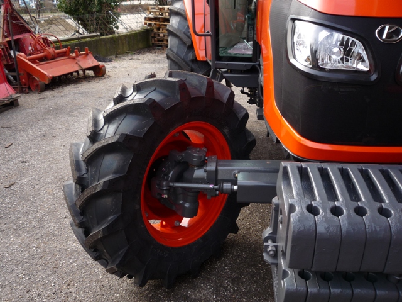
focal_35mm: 30
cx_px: 201
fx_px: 348
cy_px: 151
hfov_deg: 60.0
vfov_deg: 46.8
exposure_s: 1/80
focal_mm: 5.2
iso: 100
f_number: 3.3
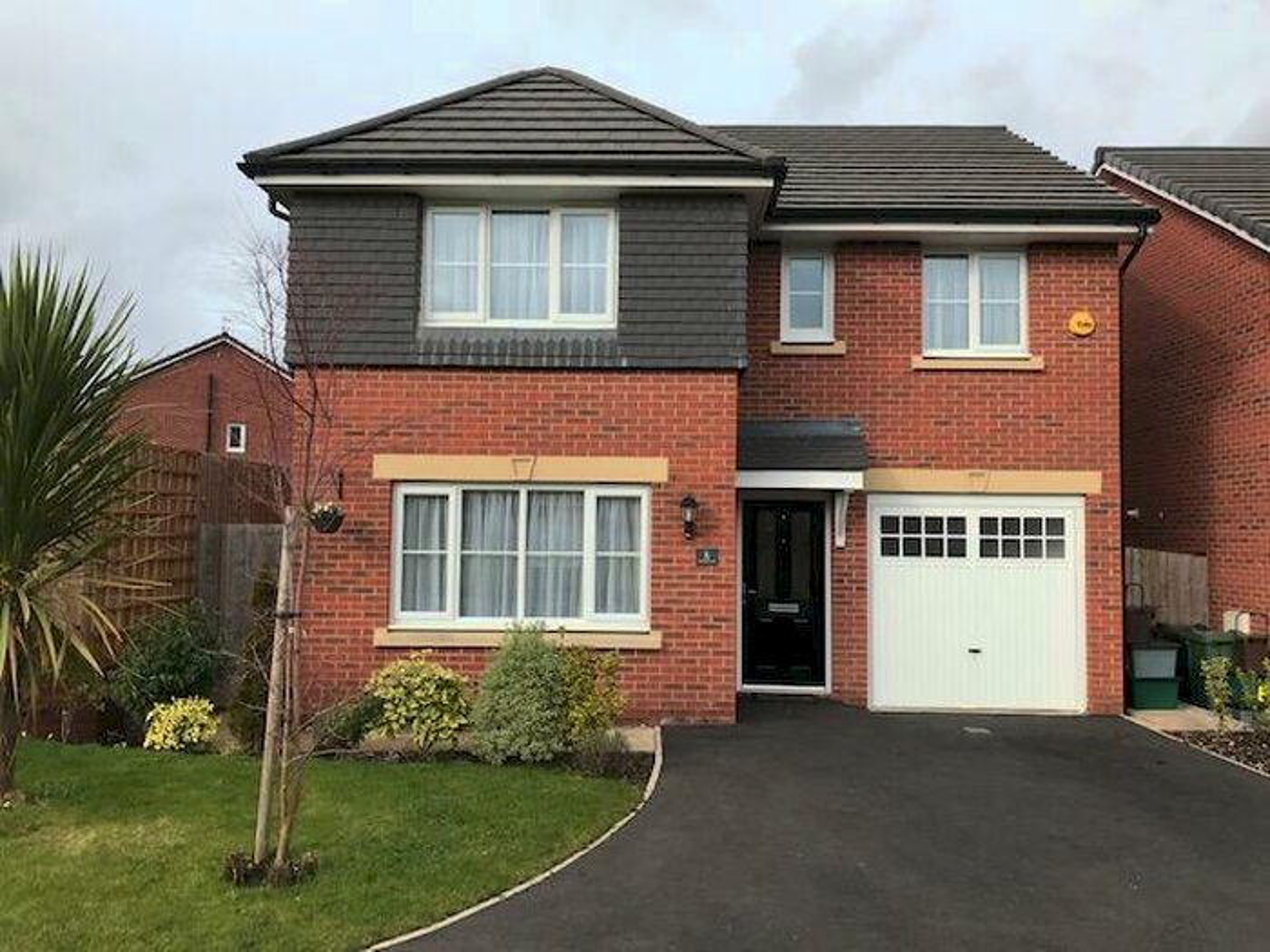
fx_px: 1027
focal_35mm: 28
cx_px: 635
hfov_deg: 63.4
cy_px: 476
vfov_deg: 49.7
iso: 20
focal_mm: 3.99
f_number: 1.8
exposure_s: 1/1312
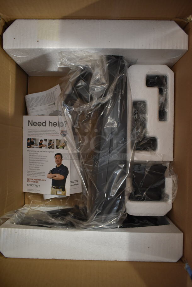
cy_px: 144
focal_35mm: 27
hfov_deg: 48.0
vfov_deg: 67.3
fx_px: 216
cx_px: 96
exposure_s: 1/30
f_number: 3.5
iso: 1250
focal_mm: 18
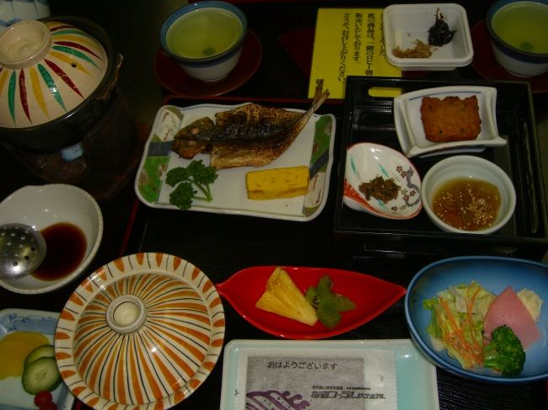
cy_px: 205
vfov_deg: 37.7
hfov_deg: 49.0
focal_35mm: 38
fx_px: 601
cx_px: 274
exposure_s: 1/60
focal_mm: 7.9
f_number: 2.8
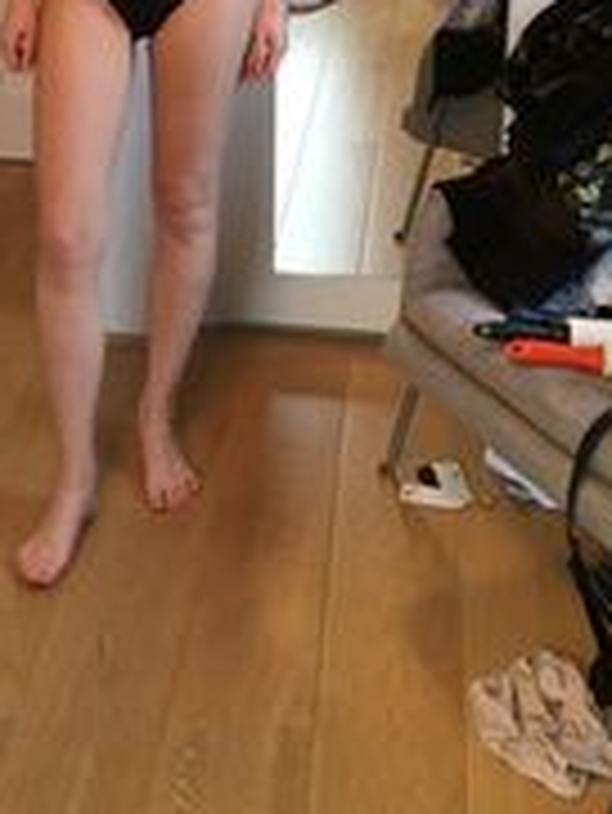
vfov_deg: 28.3
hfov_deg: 22.7
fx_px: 1507
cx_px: 126
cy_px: -13
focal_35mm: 64
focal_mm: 4.15
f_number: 2.2
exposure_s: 1/33
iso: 80
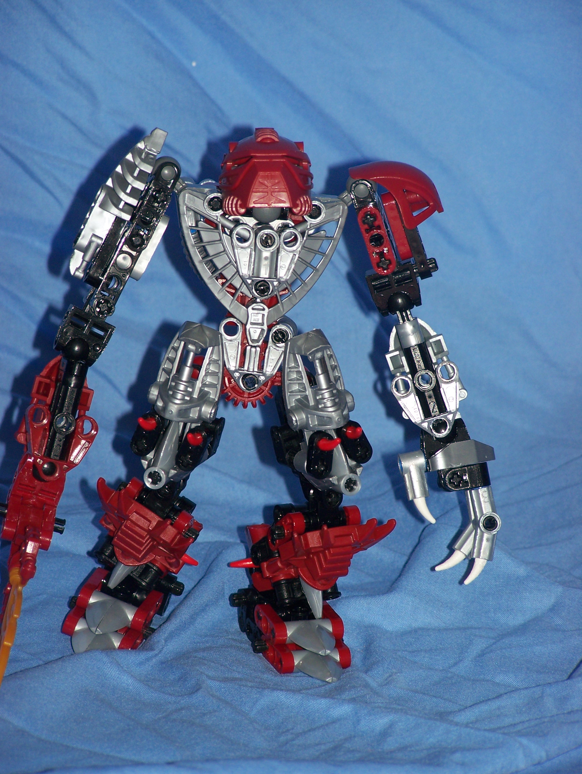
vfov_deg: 9.1
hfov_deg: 6.8
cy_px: 387
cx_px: 291
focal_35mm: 218
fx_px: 4881
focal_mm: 36.2
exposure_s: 1/160
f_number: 3.2
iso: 80
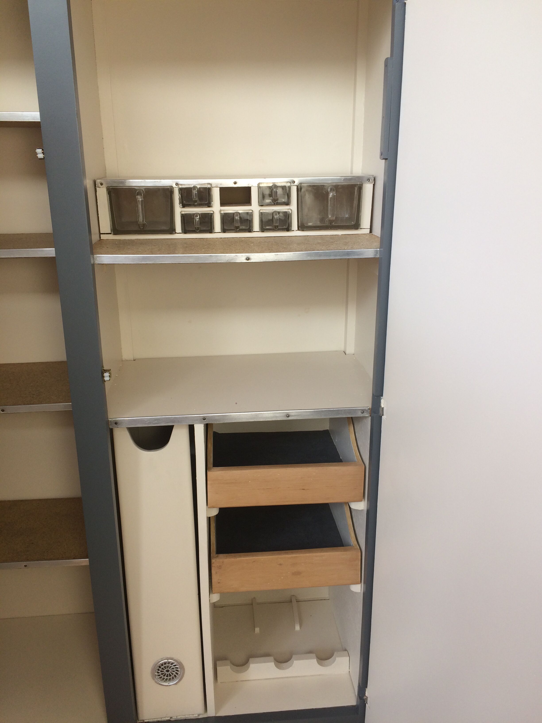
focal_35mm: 29
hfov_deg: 48.2
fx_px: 605
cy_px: 362
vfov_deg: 61.7
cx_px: 271
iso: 40
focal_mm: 4.15
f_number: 2.2
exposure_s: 1/33
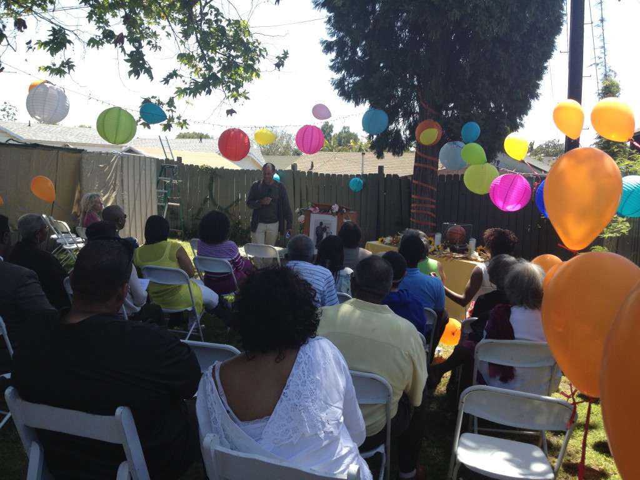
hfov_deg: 52.6
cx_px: 320
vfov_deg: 40.7
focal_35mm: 35
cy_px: 240
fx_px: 647
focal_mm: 4.28
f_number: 2.4
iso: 50
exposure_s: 1/581
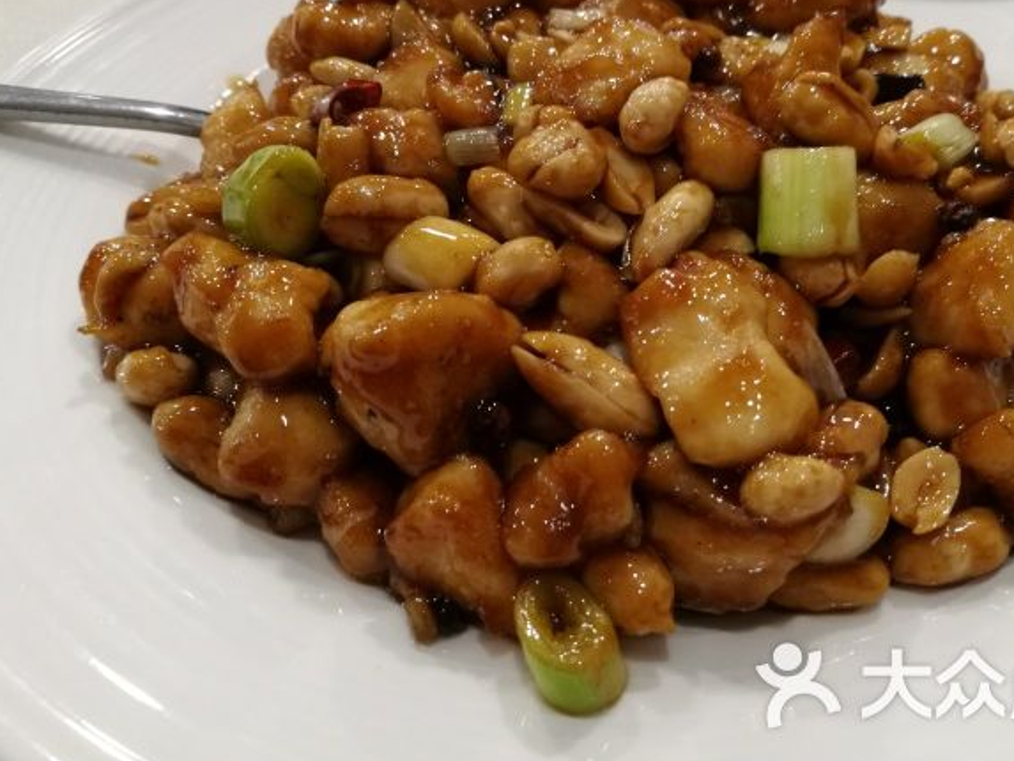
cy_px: 312
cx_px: 580
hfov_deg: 55.1
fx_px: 967
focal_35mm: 33
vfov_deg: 42.8
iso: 400
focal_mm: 4.5
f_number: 2.2
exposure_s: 1/25
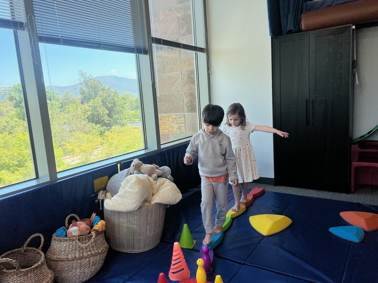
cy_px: 145
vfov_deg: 51.3
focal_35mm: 27
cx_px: 186
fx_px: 295
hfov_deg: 65.3
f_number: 1.5
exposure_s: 1/347
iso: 50
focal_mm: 5.7
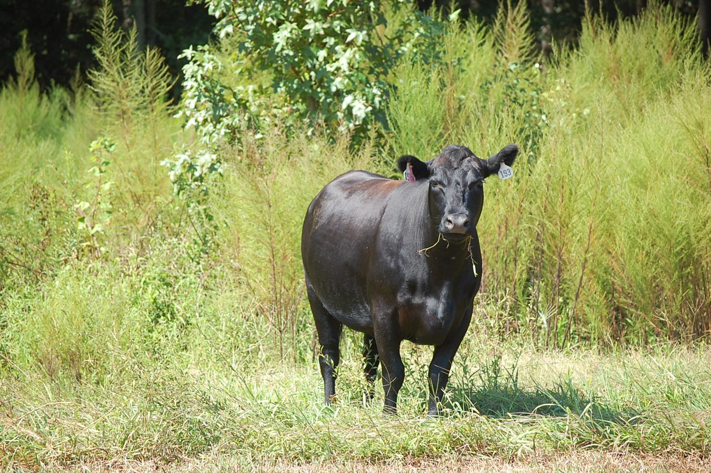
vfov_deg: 8.7
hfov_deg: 13.1
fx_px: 3108
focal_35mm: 158
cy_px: 236
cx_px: 356
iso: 400
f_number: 5.6
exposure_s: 1/500
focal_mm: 105
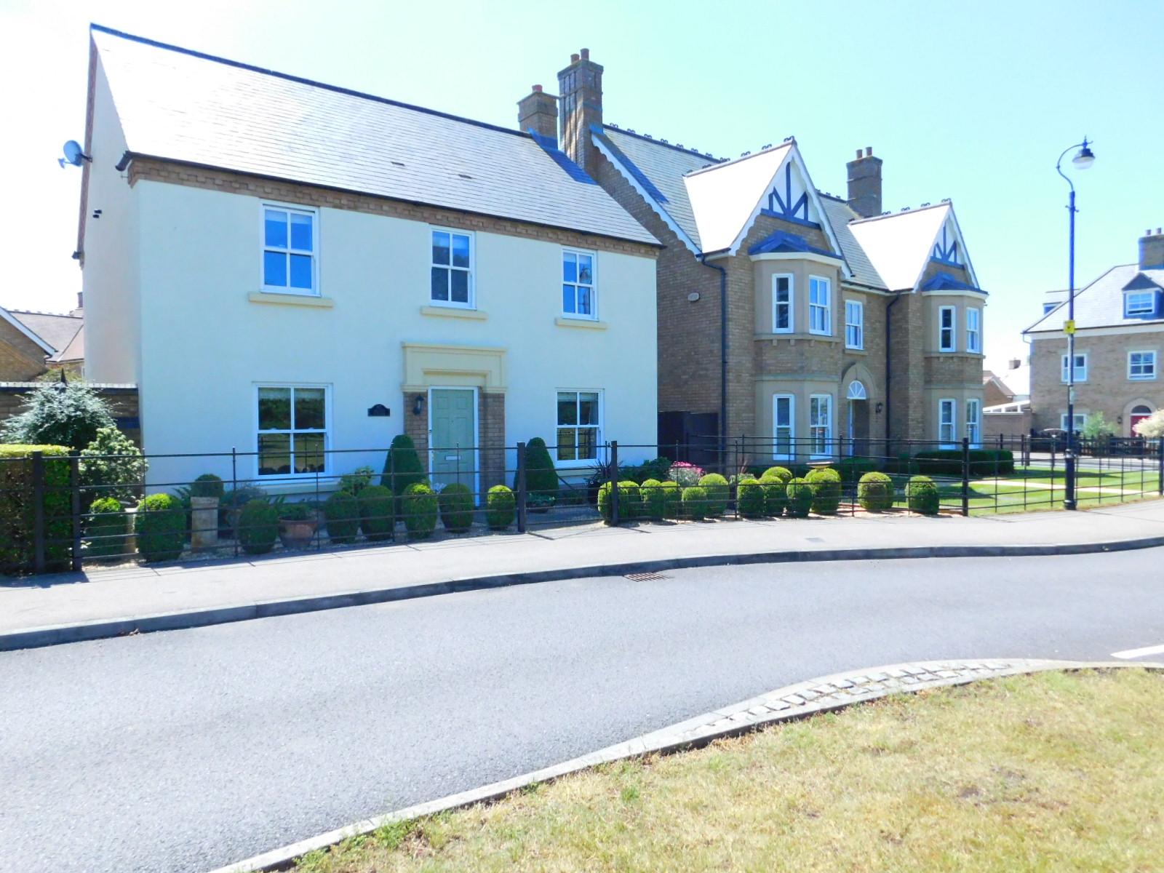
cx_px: 582
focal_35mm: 23
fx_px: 773
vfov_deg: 58.9
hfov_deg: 73.9
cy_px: 436
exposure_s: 1/500
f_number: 6
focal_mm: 4
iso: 400
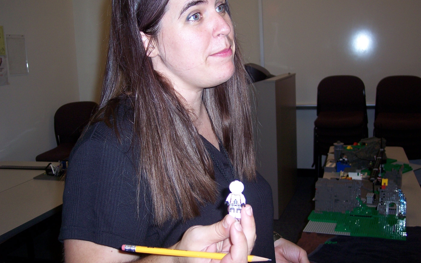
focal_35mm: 42
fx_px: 482
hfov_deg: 47.2
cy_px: 124
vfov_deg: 30.5
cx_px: 211
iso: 100
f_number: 2.8
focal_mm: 8
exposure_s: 1/60
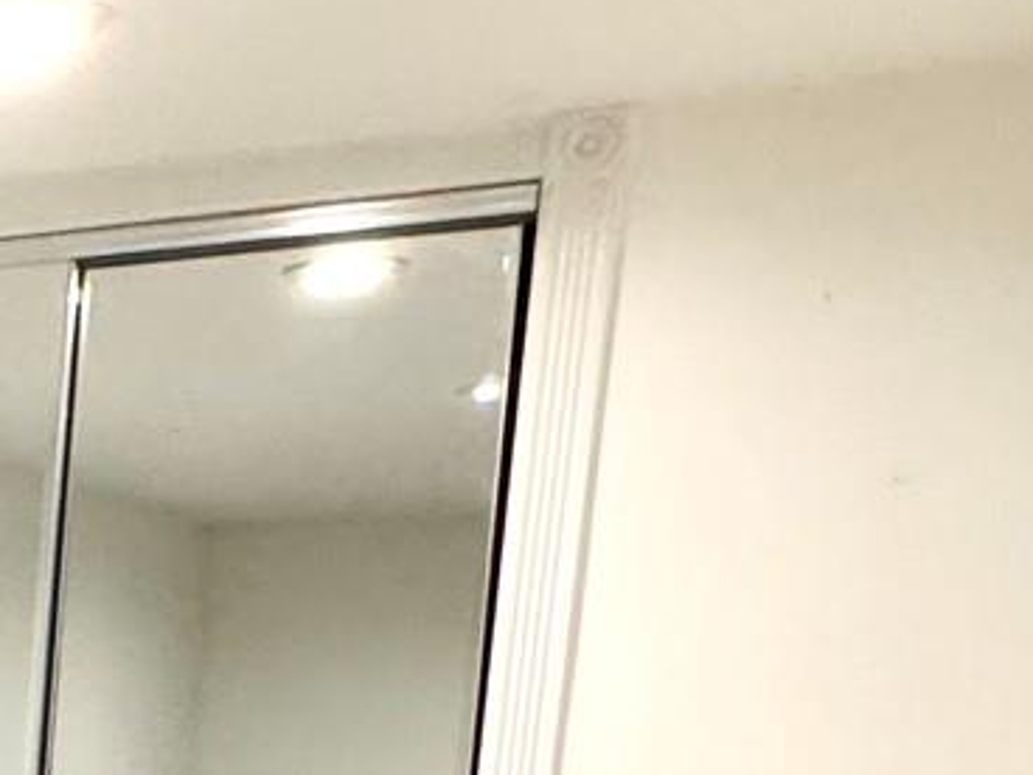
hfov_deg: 19.0
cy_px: 1129
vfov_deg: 17.2
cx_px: -831
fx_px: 2328
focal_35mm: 78
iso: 250
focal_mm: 2.22
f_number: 2.2
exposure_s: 1/60
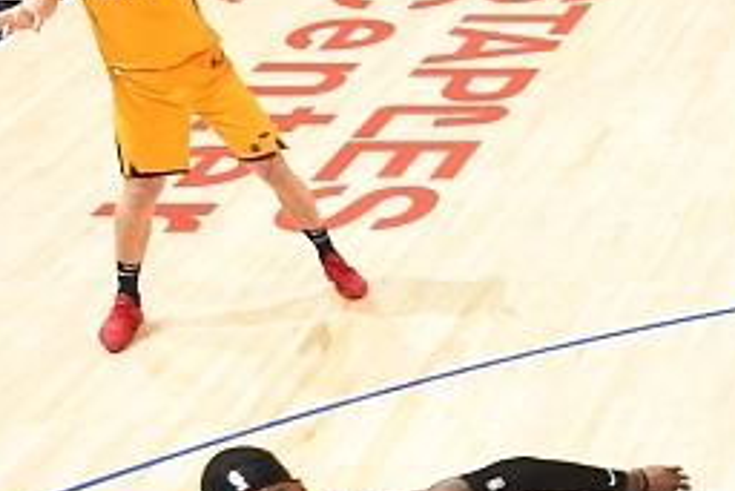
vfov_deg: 14.4
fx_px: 1798
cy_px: 755
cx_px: 1281
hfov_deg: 18.6
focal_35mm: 88
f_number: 7.1
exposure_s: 1/250
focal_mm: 22
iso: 400
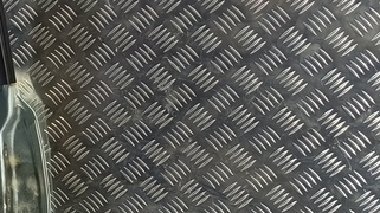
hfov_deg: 22.7
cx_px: -155
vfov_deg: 15.0
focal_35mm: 80
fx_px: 805
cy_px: 151
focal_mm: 4.11
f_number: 1.6
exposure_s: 1/50
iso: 143
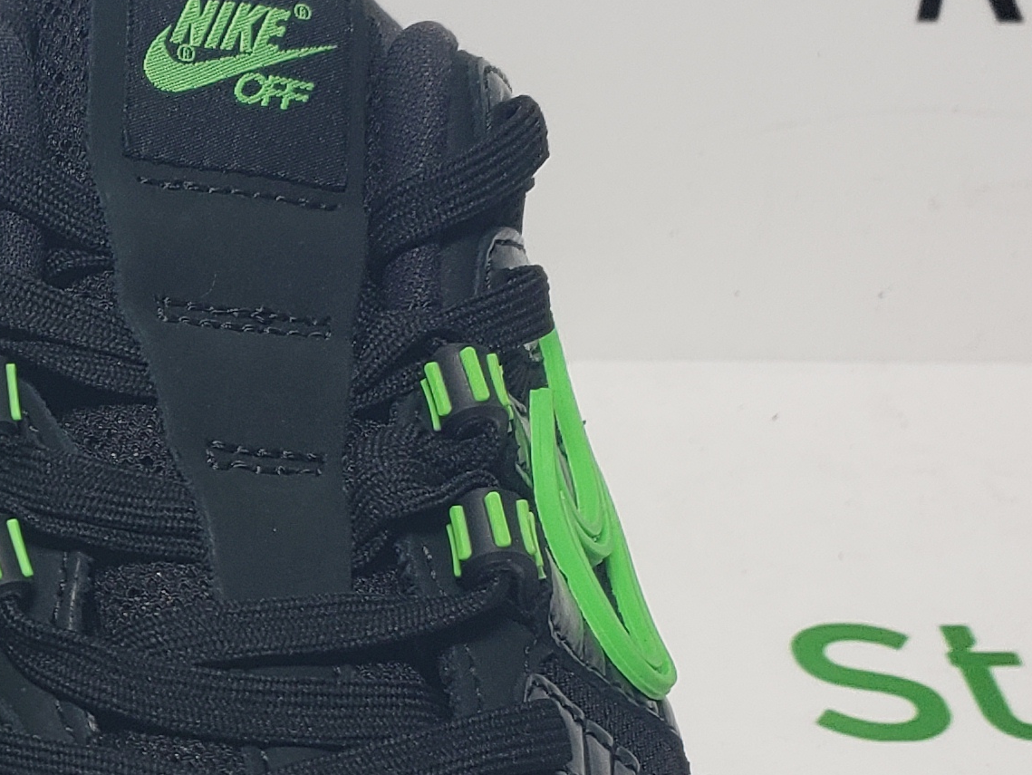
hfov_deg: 20.2
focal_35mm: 92
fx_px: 2744
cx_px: -155
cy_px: 701
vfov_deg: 15.9
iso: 50
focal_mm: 4.3
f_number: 1.5
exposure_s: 1/370
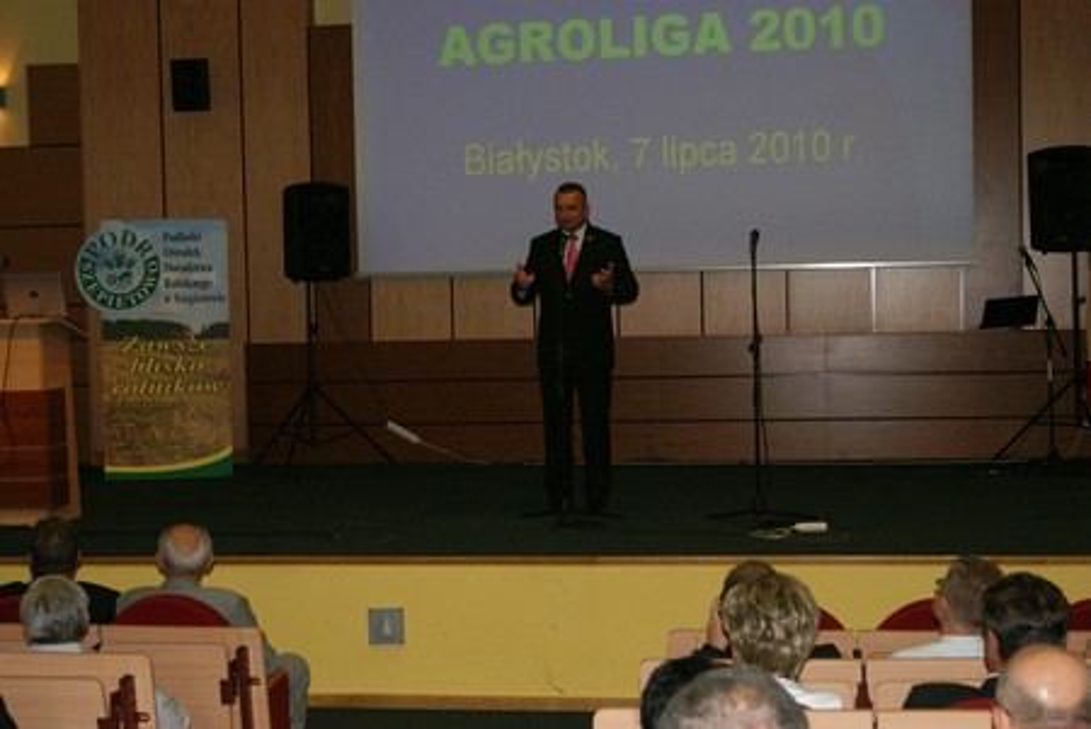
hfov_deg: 33.4
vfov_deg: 22.7
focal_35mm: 60
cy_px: 364
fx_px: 1820
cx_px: 546
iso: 400
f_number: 5
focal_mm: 40
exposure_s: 1/60
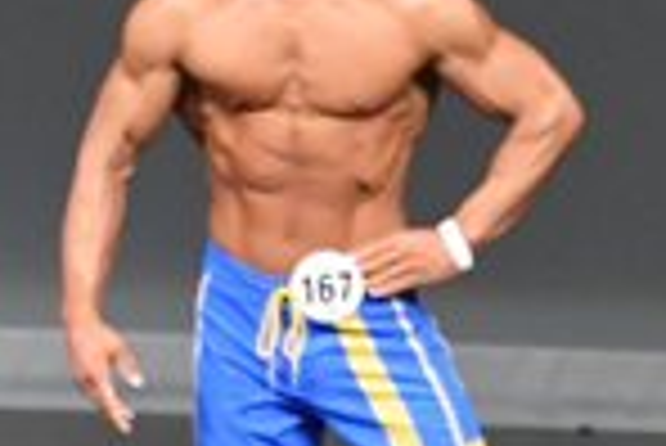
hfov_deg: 2.0
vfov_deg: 1.3
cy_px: 104
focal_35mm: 1056
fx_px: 19555
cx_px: 11
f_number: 5.6
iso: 5000
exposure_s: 1/400
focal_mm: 135
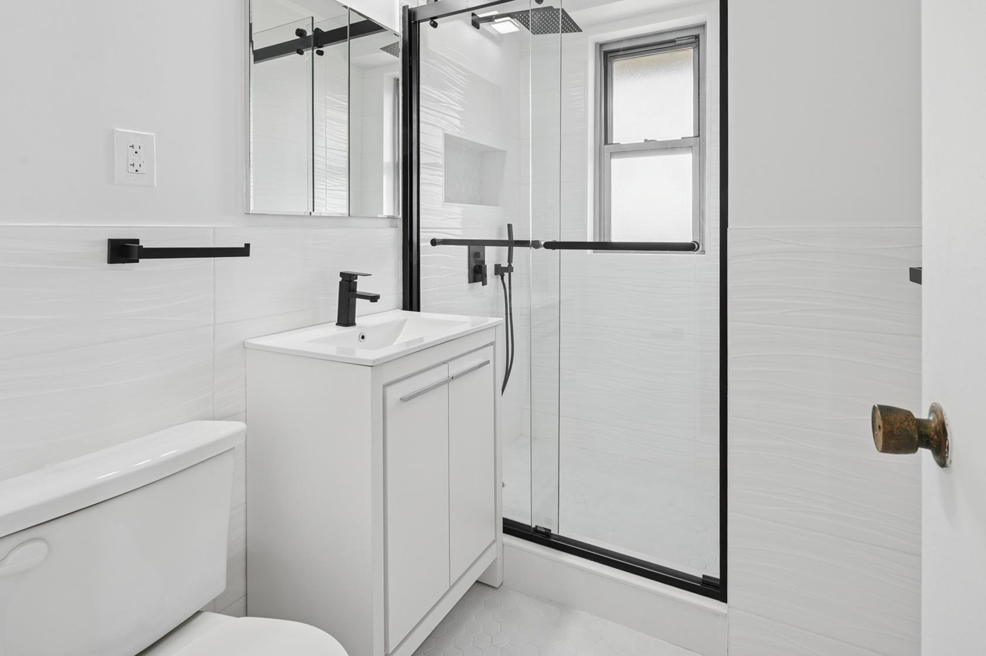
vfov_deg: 69.8
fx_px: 465
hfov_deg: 93.3
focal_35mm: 17
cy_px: 272
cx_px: 515
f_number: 11
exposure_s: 1/13
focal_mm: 14
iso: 200
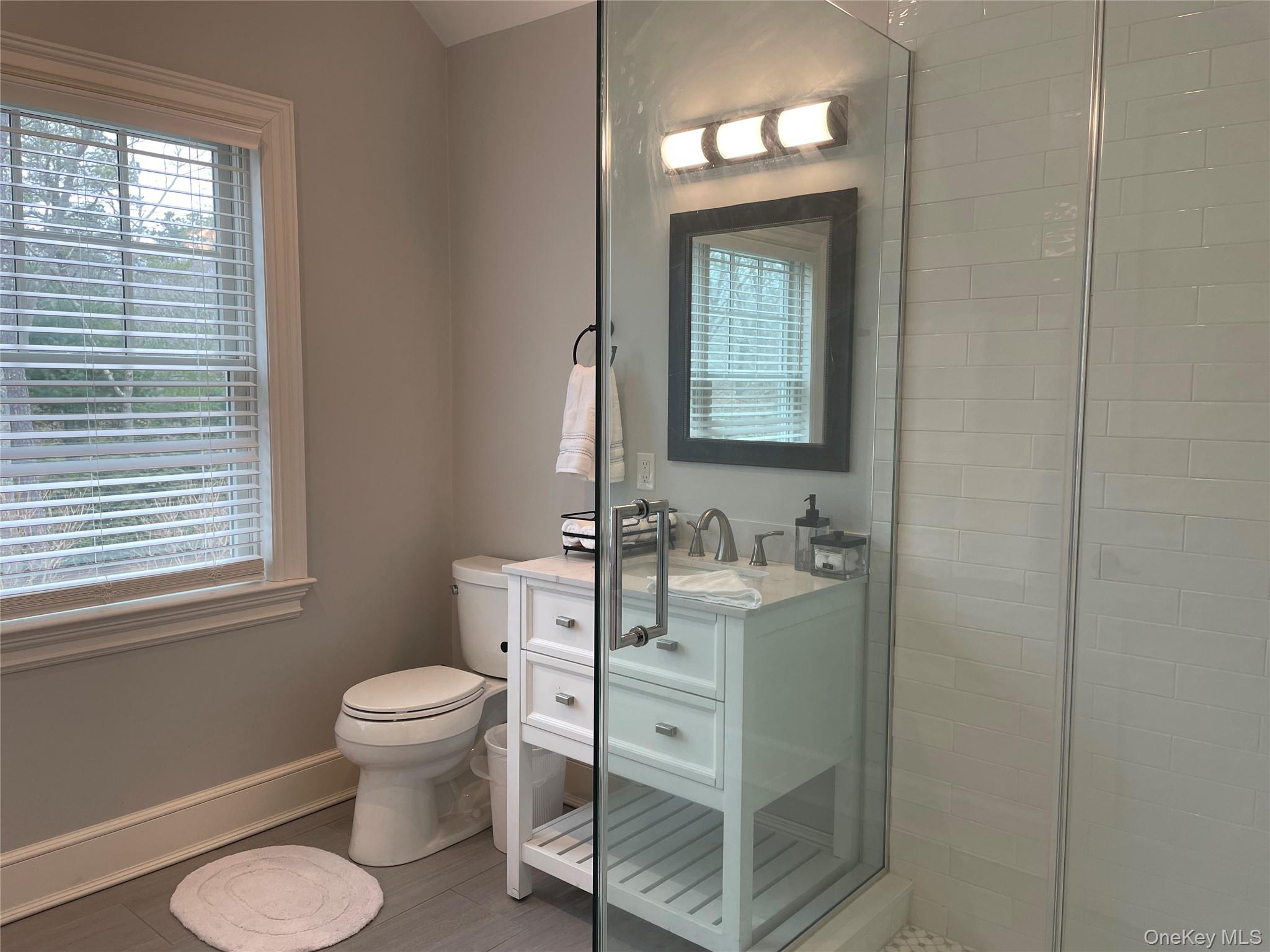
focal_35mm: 26
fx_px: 954
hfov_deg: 67.3
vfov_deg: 53.1
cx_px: 635
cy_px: 476
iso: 64
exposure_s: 1/120
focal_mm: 4.2
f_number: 1.6
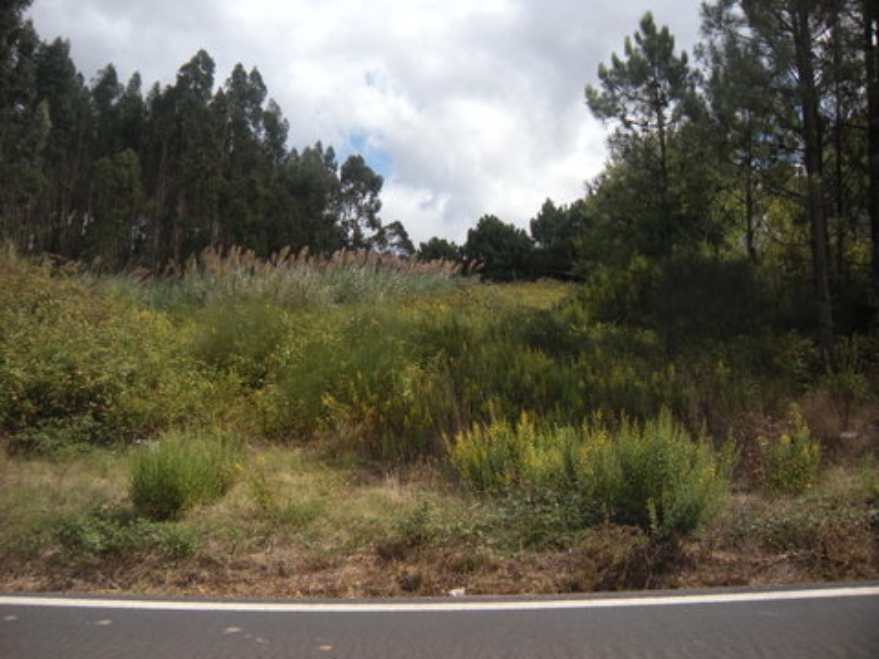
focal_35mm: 35
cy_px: 330
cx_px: 440
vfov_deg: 40.7
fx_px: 889
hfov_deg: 52.6
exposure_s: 1/675
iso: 64
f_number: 3.8
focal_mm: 5.9
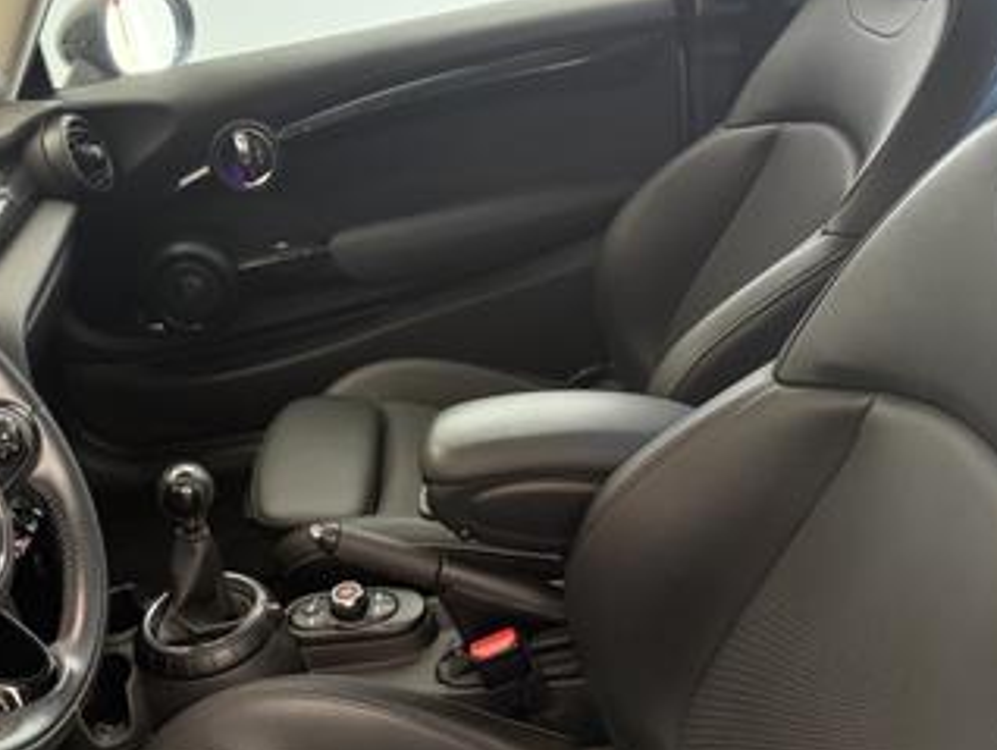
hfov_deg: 48.5
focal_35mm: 38
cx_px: 376
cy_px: 358
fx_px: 1095
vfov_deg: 37.8
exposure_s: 1/60
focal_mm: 6.76
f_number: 1.78
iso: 400
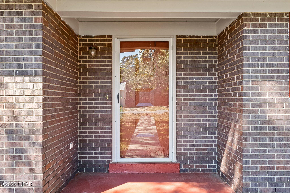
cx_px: 145
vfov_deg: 36.9
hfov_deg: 53.1
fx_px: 290
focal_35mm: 36
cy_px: 96
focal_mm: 24
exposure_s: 1/10
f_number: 11
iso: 100
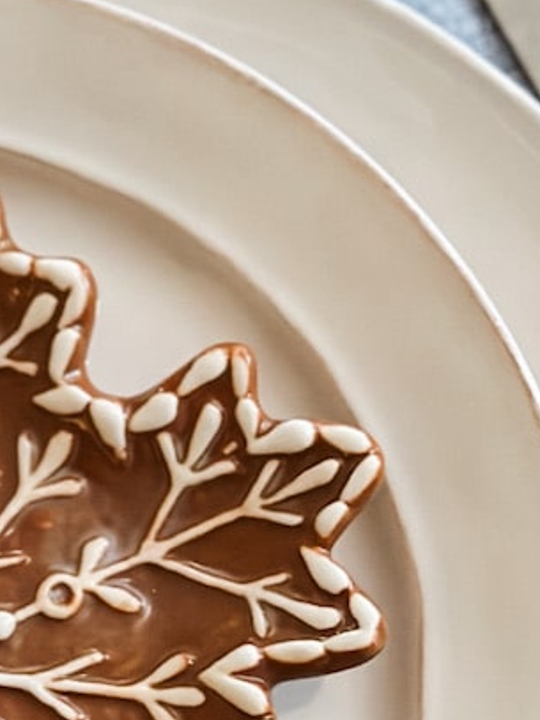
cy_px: 330
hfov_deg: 9.4
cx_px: -258
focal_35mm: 154
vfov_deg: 12.8
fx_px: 3205
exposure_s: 1/40
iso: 640
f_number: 1.8
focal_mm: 6.86
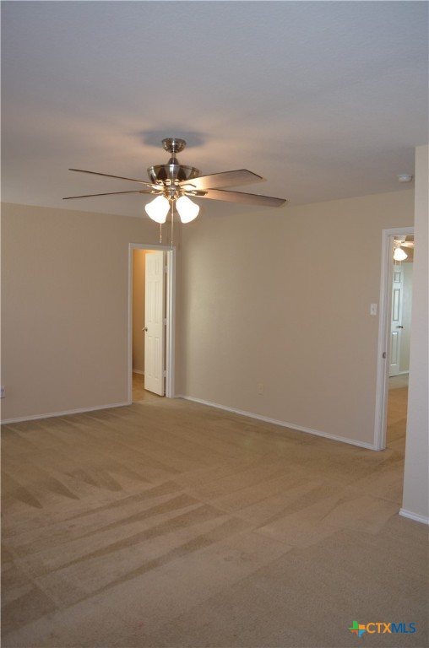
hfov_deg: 47.7
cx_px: 214
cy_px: 324
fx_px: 485
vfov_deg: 67.5
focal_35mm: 27
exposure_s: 1/60
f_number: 3.5
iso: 450
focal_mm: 18
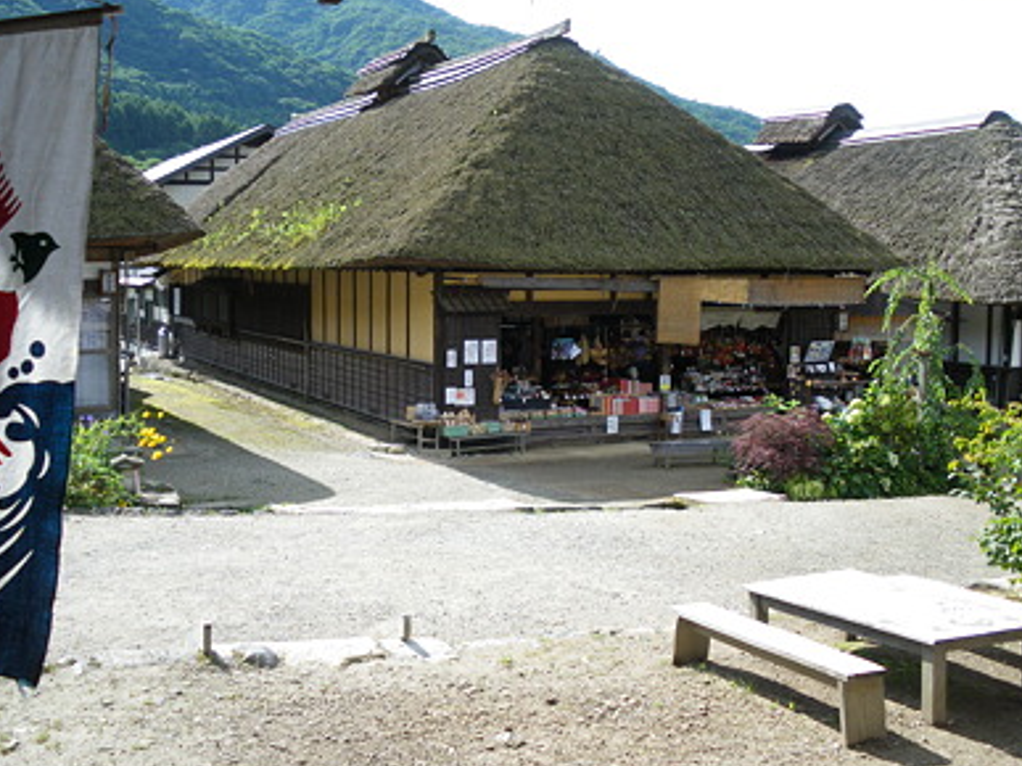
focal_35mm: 42
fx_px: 1240
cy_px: 362
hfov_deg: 44.8
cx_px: 471
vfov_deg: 34.3
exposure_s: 1/320
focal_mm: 6.3
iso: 64
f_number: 3.5
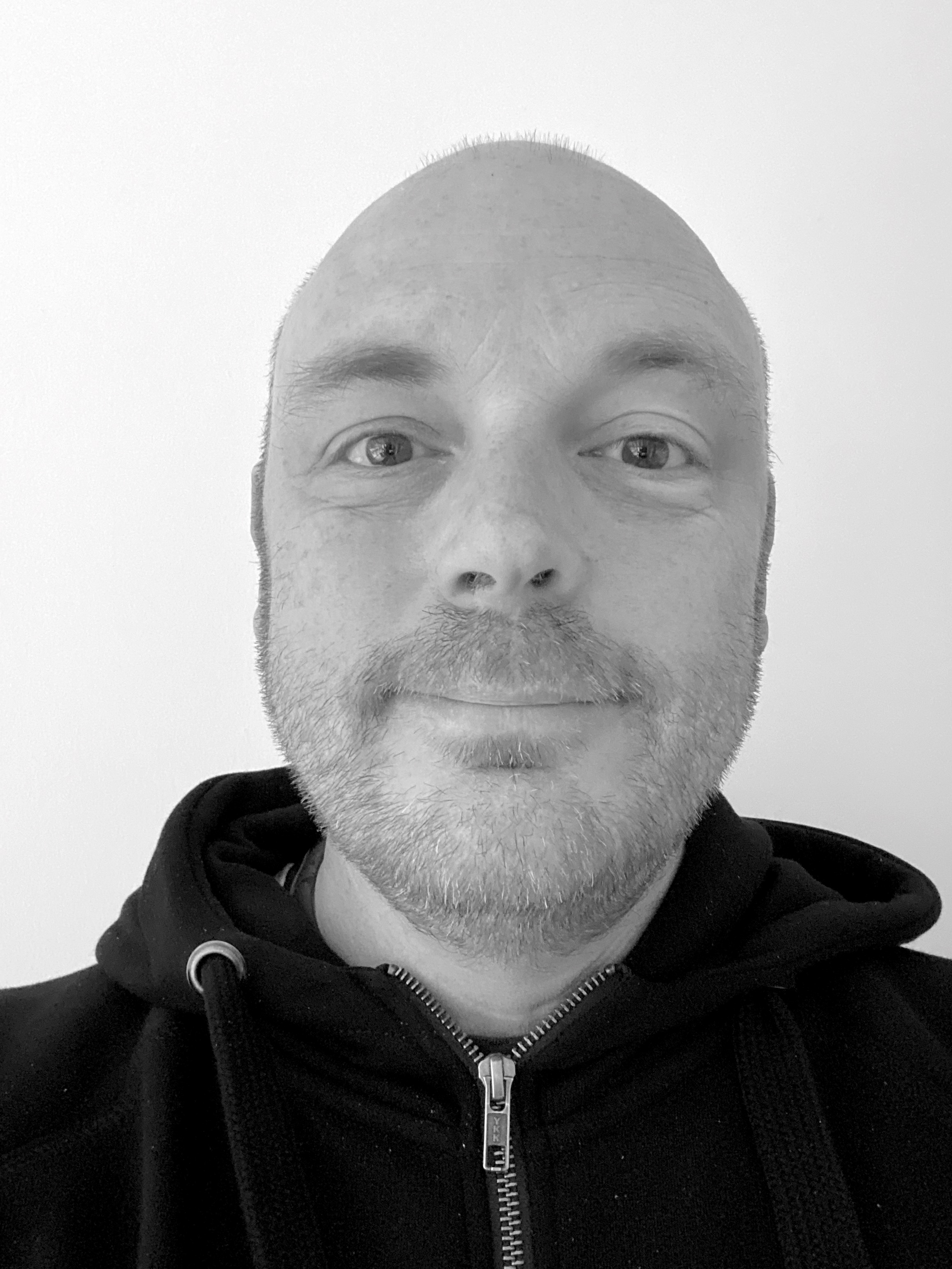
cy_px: 634
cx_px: 476
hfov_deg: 46.8
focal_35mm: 30
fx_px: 1100
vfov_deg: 60.0
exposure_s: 1/50
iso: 400
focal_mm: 2.71
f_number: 2.2
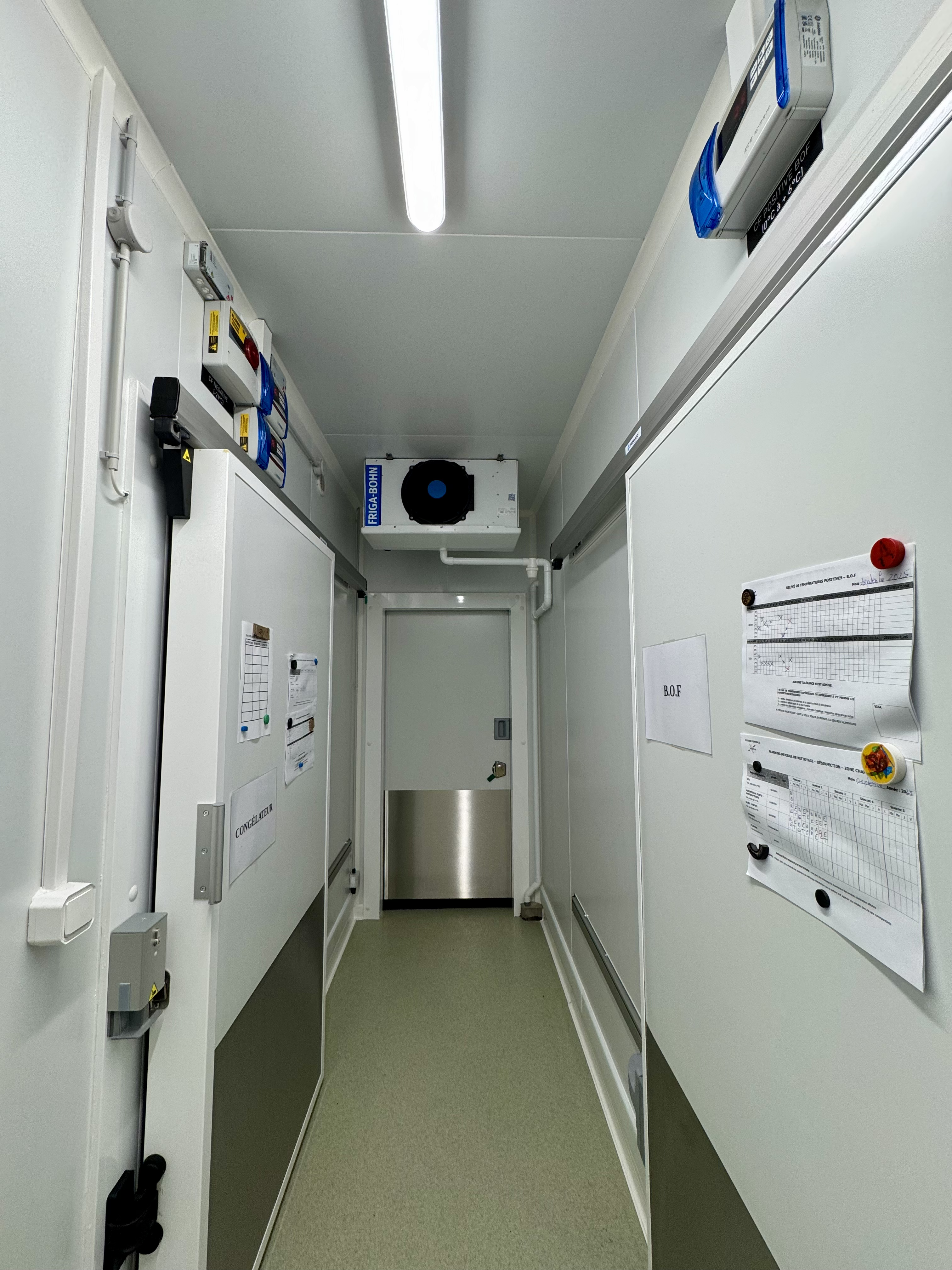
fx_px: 513
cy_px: 635
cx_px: 476
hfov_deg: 85.7
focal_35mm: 14
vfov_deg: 102.1
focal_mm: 2.22
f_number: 2.2
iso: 100
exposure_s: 1/100
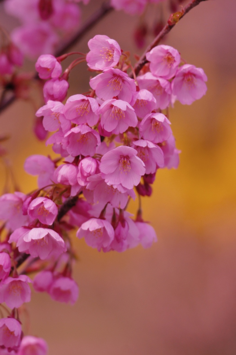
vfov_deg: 6.5
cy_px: 178
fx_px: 3103
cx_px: 118
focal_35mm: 315
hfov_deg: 4.4
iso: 400
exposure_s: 1/2500
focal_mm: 210
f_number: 5.6
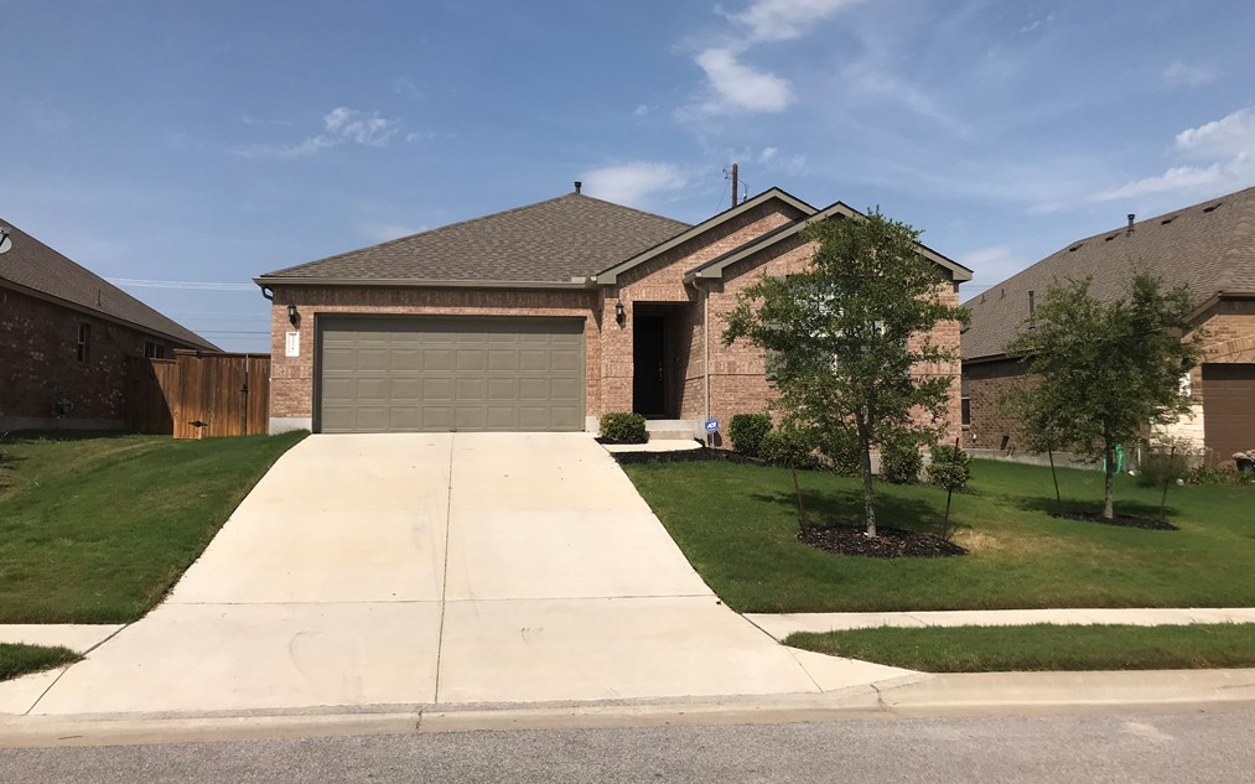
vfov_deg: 41.8
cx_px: 624
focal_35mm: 30
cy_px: 378
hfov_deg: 62.9
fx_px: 1026
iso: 20
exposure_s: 1/5319
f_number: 1.8
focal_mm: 3.99
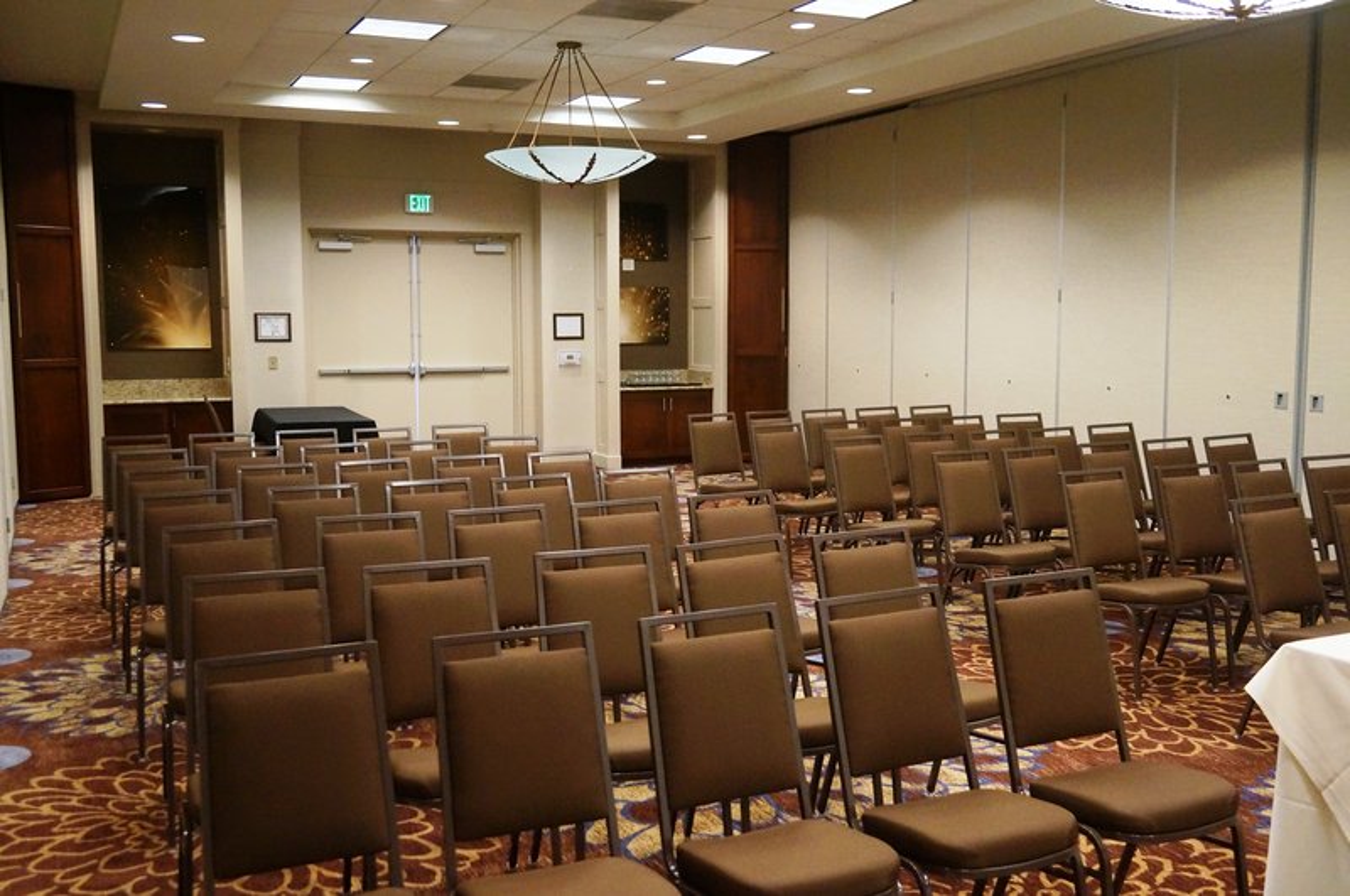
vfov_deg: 38.3
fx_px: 1292
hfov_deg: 55.2
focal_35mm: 34
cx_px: 675
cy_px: 448
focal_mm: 23
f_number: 4
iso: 3200
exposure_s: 1/125
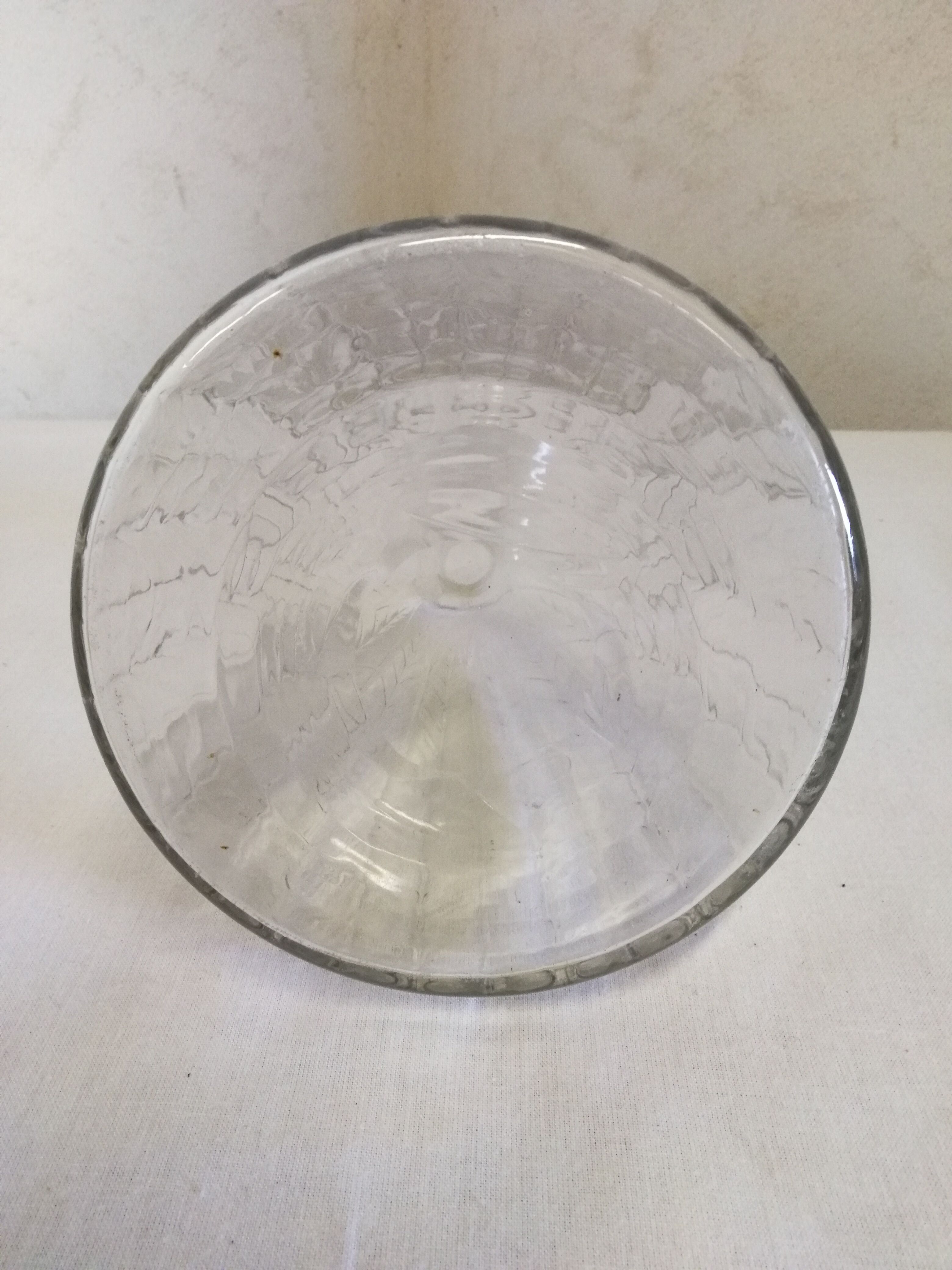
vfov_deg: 71.6
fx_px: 880
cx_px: 476
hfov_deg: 56.8
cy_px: 635
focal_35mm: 24
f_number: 2.2
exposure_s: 1/50
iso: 64
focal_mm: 2.38
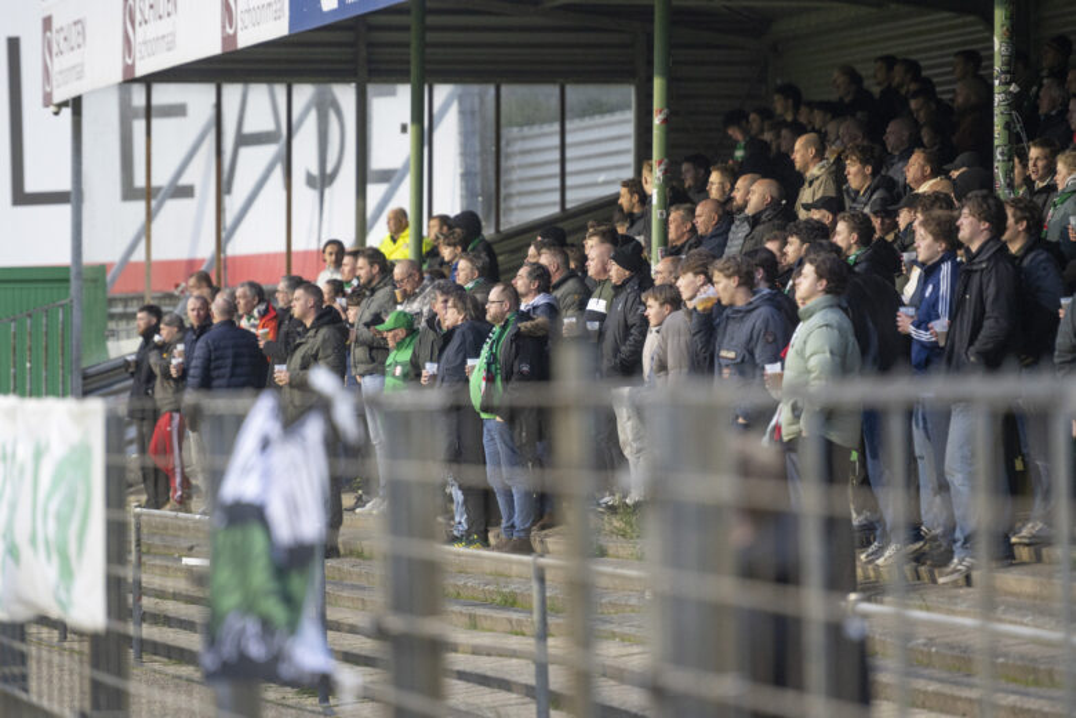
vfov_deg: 7.0
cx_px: 538
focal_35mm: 195
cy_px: 359
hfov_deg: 10.5
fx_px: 5828
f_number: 2.8
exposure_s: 1/125
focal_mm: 195
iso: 2500
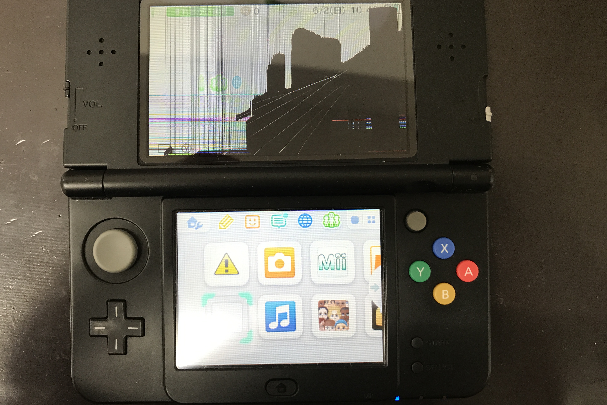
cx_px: 297
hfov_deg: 61.9
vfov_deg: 43.6
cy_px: 196
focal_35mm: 30
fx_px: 506
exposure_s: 1/20
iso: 40
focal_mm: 3.99
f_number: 1.8
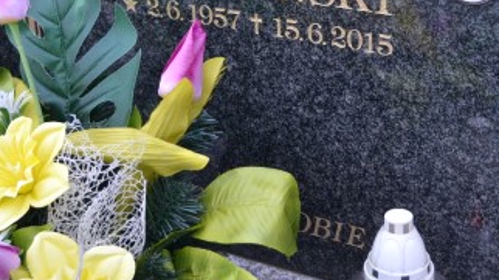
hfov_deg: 28.2
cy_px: 29
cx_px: 282
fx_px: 992
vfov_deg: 15.9
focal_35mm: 75
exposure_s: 1/60
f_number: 4
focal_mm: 24
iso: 640
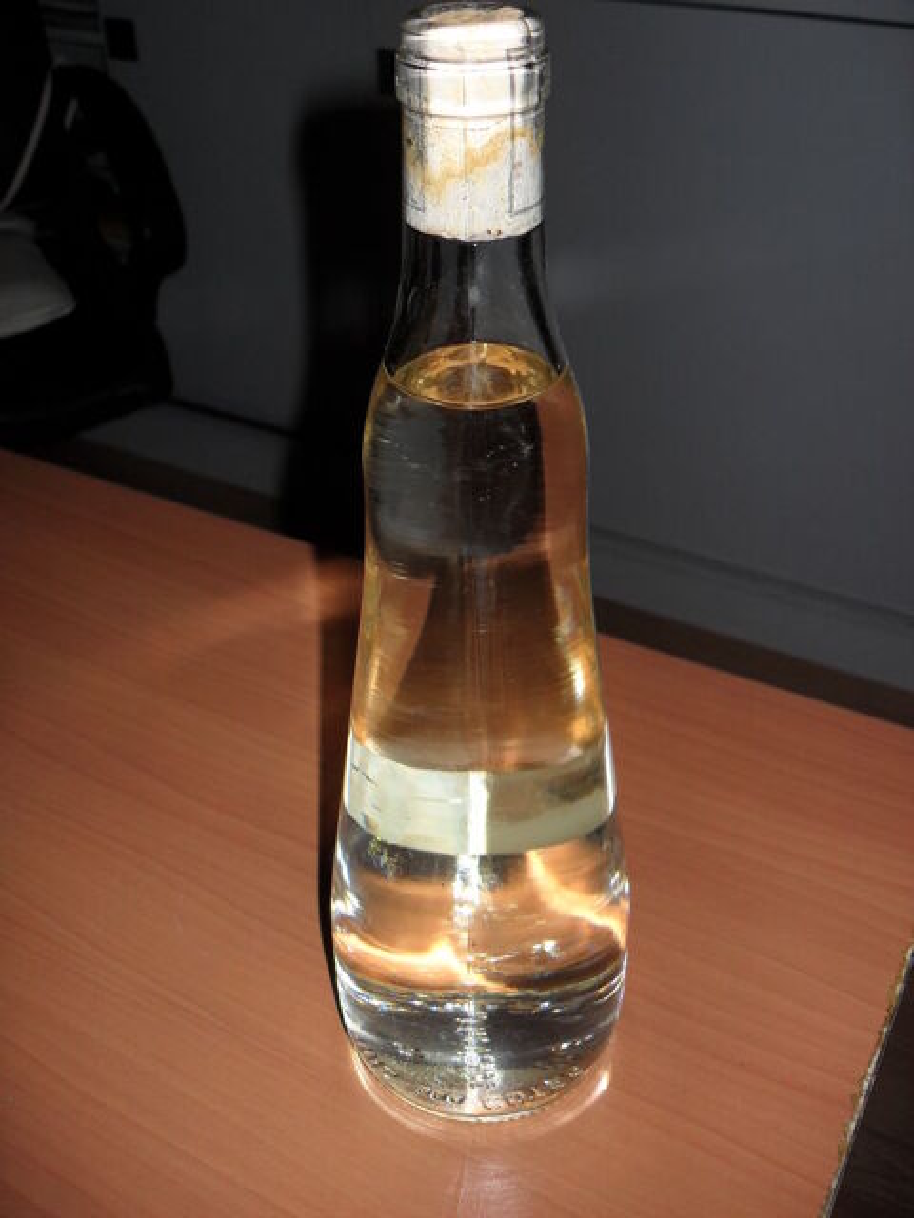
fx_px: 1232
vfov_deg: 52.6
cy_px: 609
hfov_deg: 40.7
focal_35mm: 35
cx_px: 457
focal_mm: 6.2
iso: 100
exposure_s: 1/45
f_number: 8.9
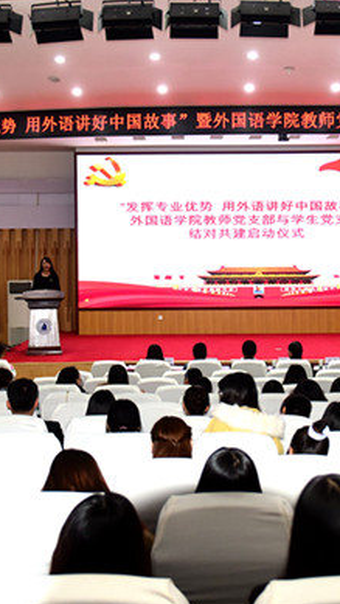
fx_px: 801
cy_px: 300
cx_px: 284
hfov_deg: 23.5
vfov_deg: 41.3
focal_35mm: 50
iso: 1000
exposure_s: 1/250
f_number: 2.8
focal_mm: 31
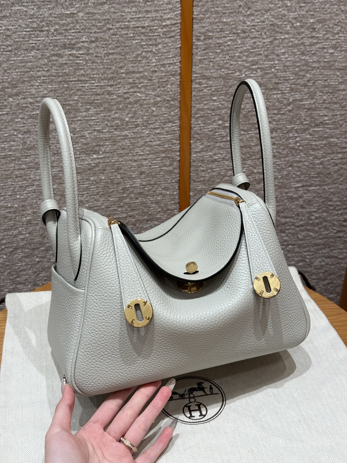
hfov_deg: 30.3
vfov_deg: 39.7
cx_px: 174
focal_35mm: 48
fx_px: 642
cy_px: 232
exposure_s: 1/100
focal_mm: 6.76
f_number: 1.78
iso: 80
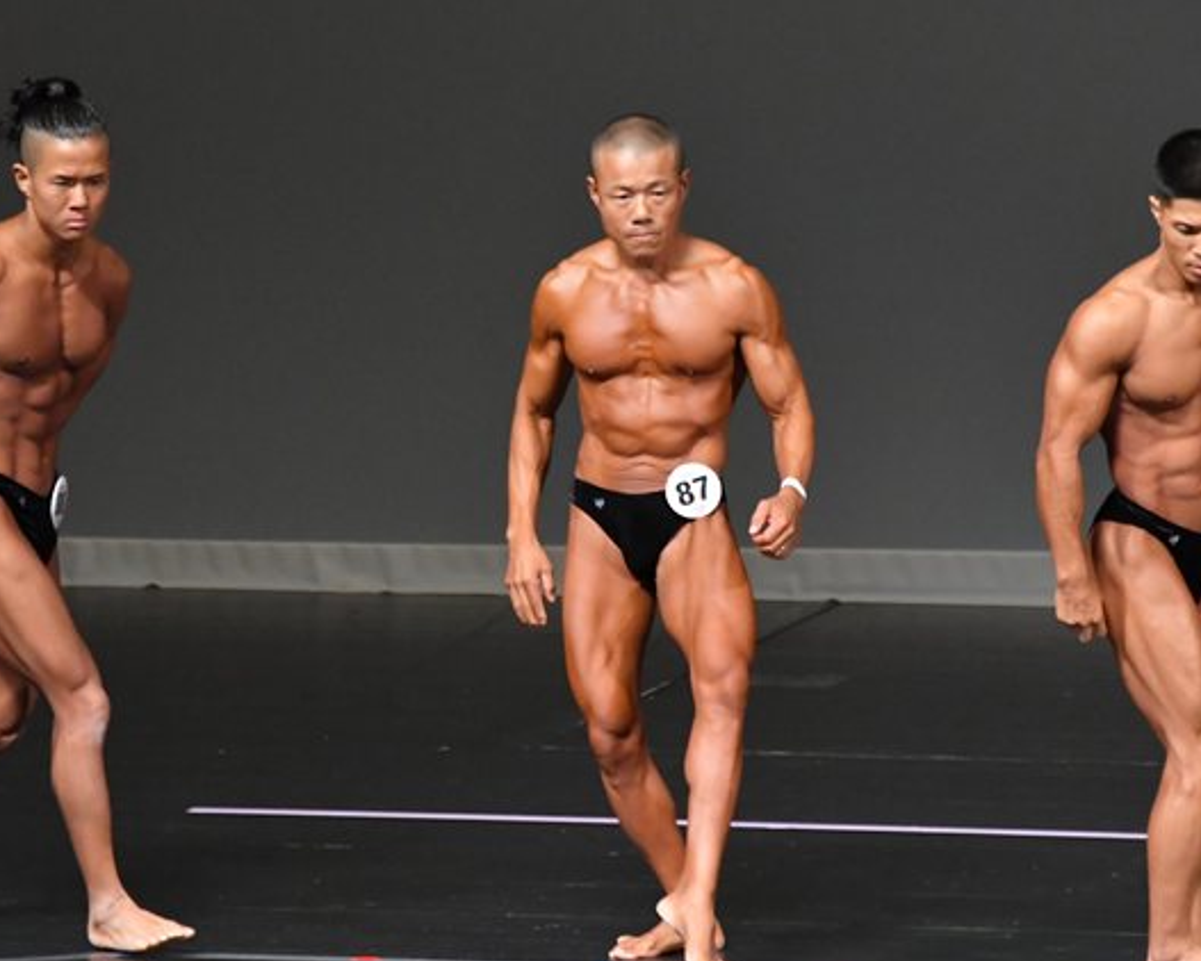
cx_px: 518
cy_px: 492
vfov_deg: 3.3
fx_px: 16926
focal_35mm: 476
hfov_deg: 4.1
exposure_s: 1/400
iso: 5000
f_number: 5.6
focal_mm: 230
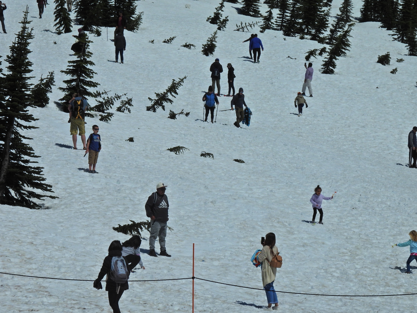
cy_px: 156
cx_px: 208
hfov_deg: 9.0
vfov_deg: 6.8
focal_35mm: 220
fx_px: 2650
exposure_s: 1/2000
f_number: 7.1
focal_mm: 39.3
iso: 100
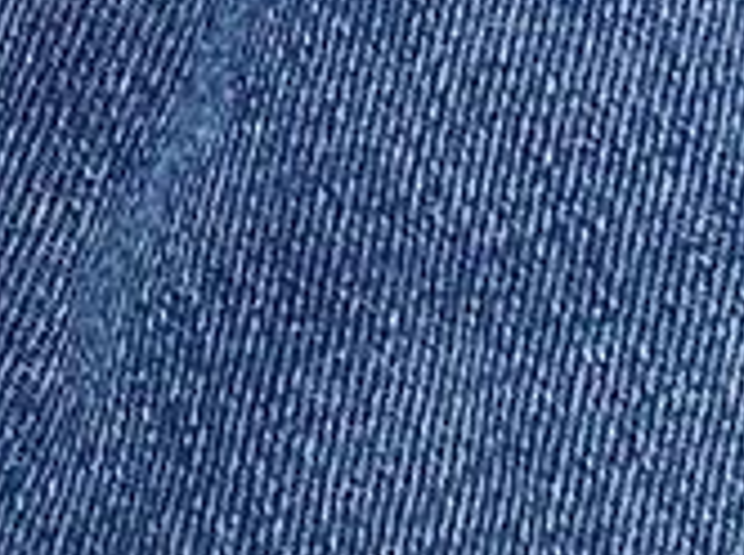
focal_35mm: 201
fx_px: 4314
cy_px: -1401
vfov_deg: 6.4
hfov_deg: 9.7
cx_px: -206
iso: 500
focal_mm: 4.32
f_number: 2.4
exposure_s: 1/40
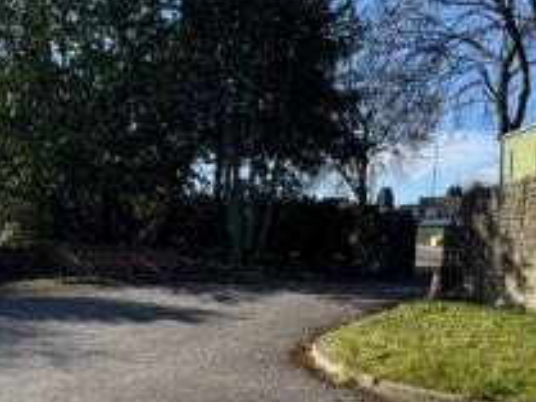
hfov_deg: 45.9
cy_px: 314
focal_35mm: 39
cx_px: 124
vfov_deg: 35.8
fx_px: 604
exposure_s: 1/821
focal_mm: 2.22
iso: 50
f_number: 2.2
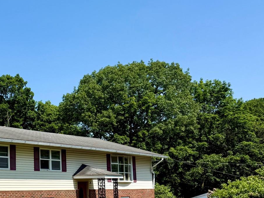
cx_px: -23
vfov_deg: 26.7
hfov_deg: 31.7
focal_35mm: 54
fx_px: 412
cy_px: 149
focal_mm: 6.76
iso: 80
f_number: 1.78
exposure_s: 1/3584
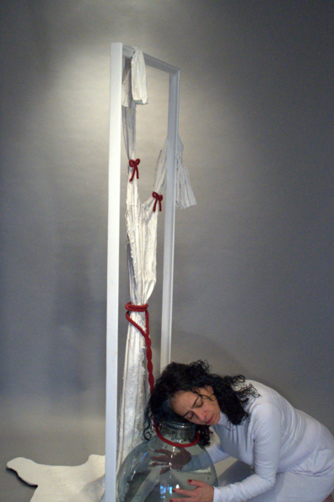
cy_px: 270
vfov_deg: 39.6
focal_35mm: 50
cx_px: 175
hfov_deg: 27.0
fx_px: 697
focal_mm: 28
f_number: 3.8
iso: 5000
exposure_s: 1/250
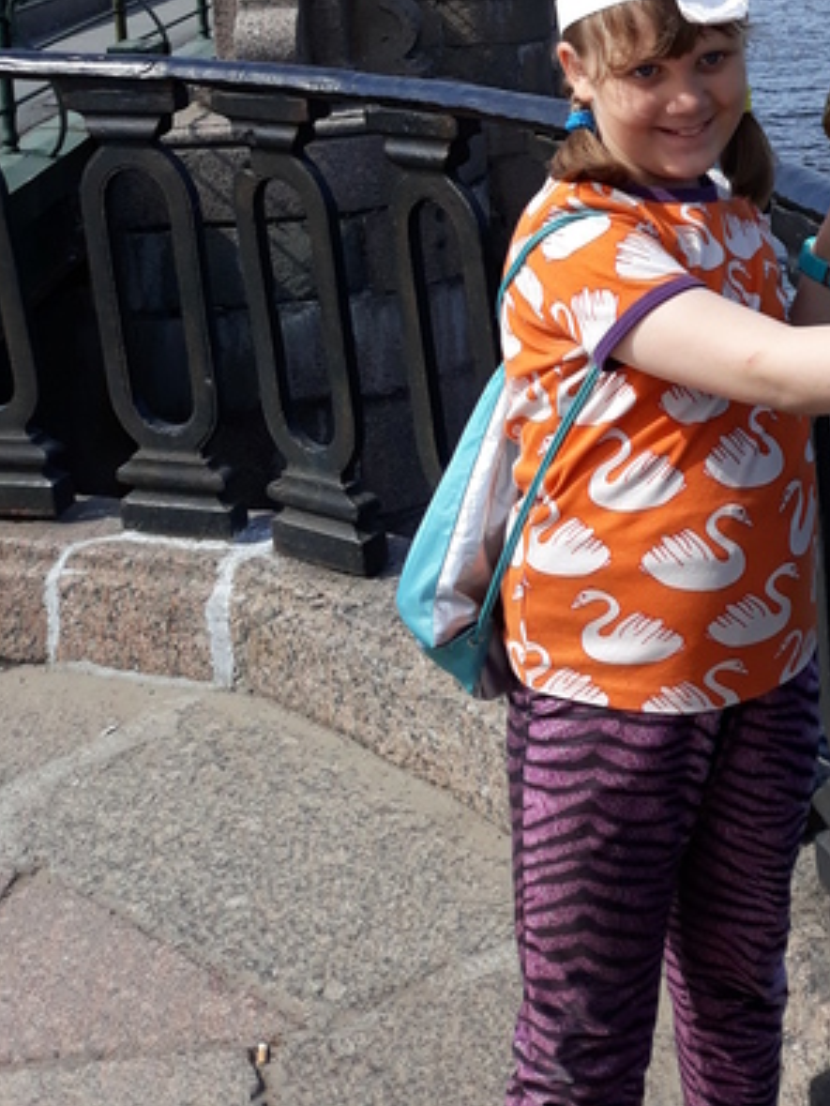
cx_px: 782
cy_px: 56
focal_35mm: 55
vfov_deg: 32.7
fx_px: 1757
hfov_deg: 25.6
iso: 40
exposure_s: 1/1335
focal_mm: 3.71
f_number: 1.7
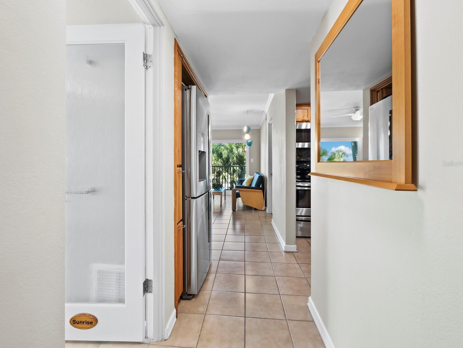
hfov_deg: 98.1
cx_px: 224
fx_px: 201
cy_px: 163
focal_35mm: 15
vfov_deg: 81.7
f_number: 11
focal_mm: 7
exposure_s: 1
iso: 250
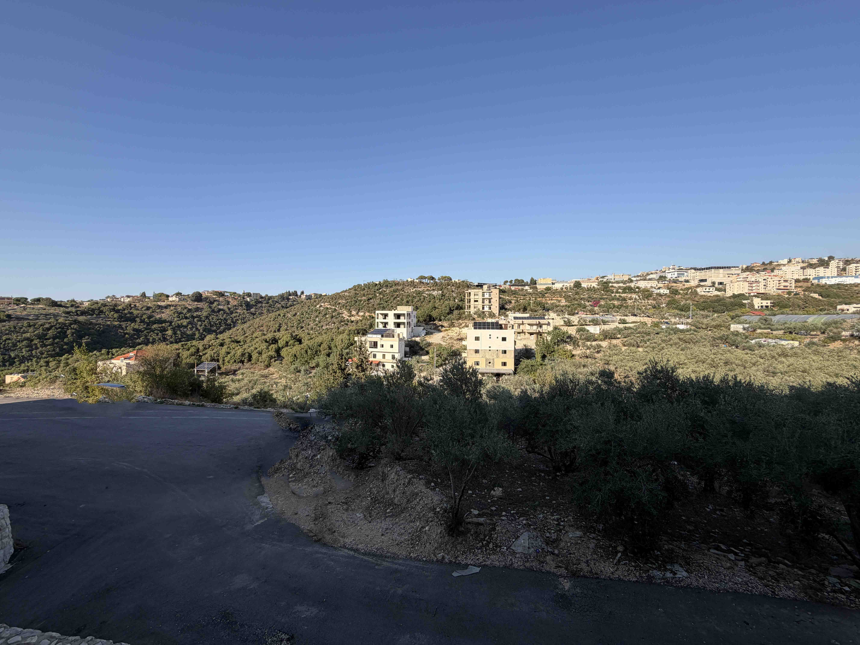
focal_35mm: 14
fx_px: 348
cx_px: 430
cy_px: 322
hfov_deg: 102.1
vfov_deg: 85.7
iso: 32
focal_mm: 2.22
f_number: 2.2
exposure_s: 1/770
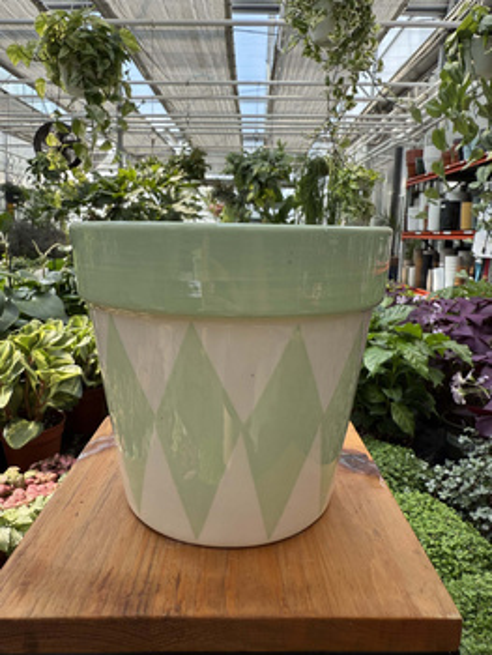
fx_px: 473
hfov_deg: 54.9
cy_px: 328
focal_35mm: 25
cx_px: 246
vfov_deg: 69.4
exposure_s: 1/479
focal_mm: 2.22
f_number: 2.2
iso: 64
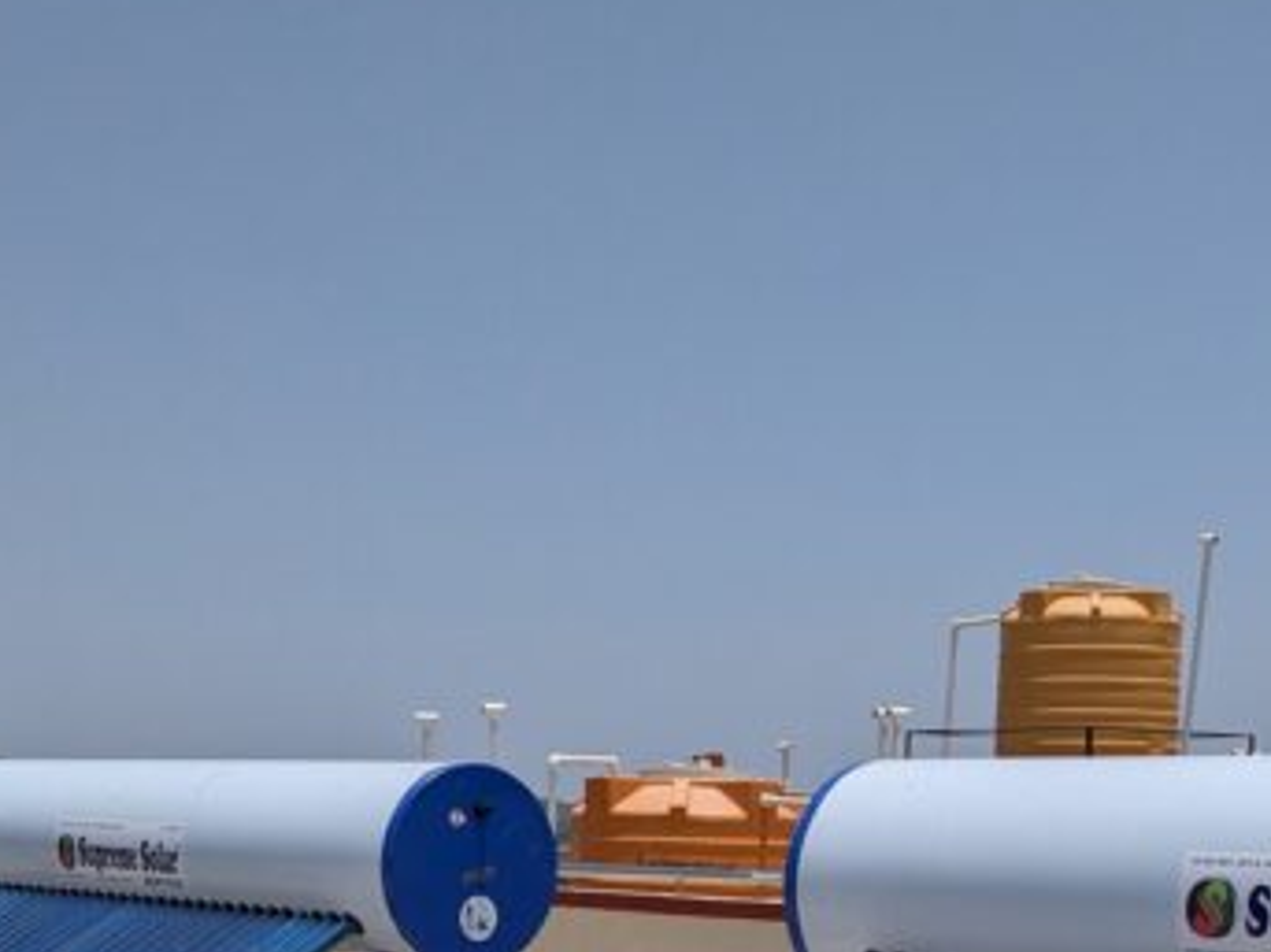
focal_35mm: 63
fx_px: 2312
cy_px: 1059
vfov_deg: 22.0
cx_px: 723
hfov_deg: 30.7
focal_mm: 4.38
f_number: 1.73
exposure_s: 1/11628
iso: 63
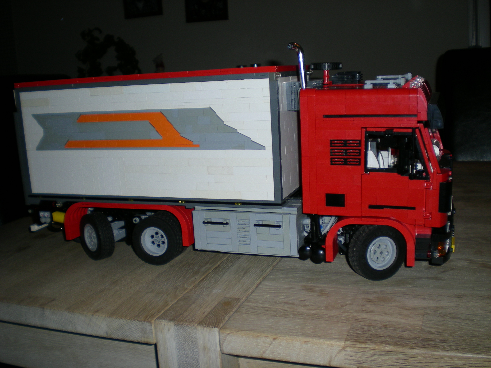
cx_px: 246
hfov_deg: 49.0
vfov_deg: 37.7
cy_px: 184
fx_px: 539
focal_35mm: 38
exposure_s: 1/60
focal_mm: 6.3
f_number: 3.1
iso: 50
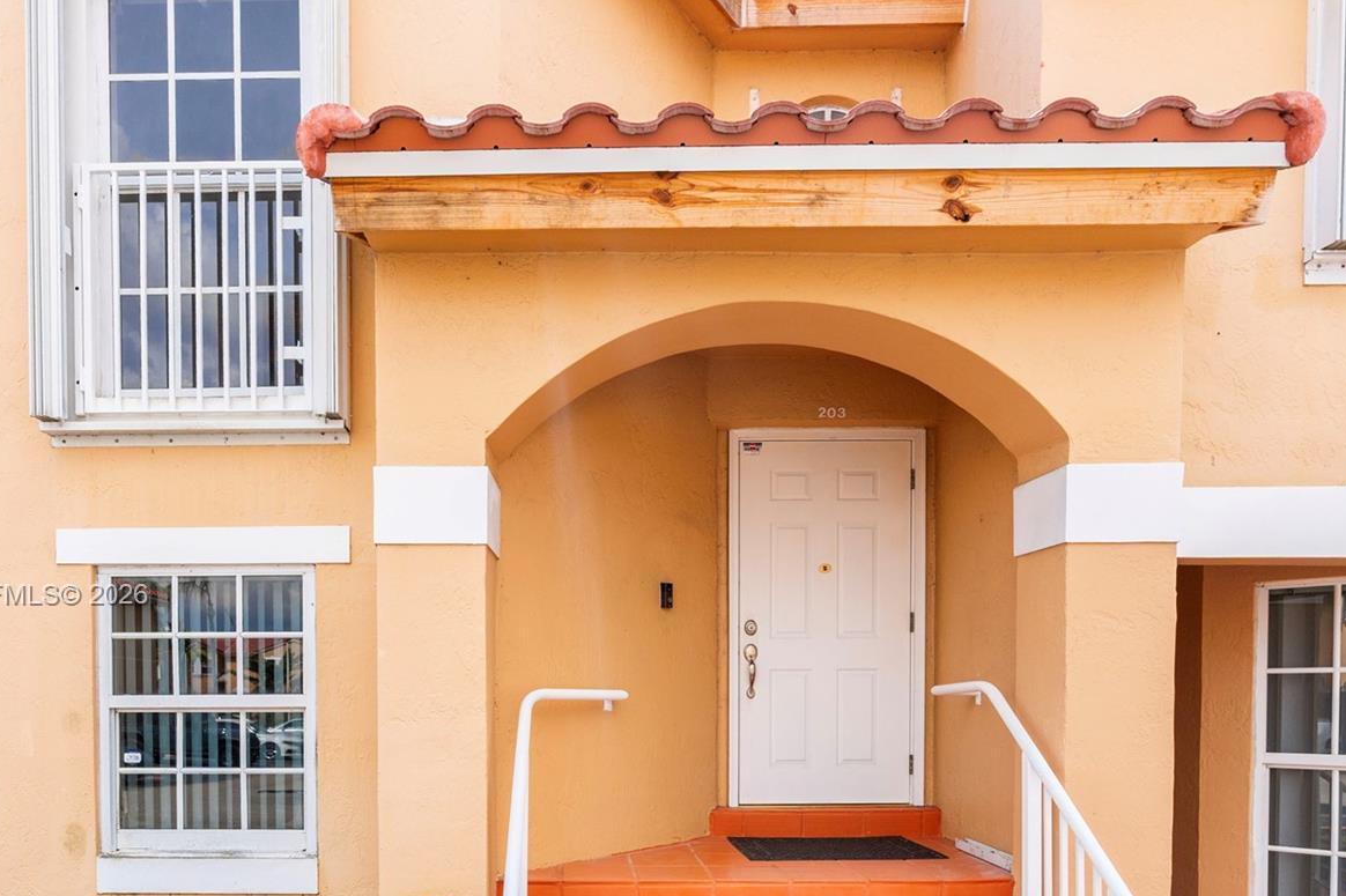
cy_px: 597
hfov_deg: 76.8
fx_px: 848
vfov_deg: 54.6
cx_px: 713
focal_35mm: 23
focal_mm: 11
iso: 250
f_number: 5
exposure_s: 1/640
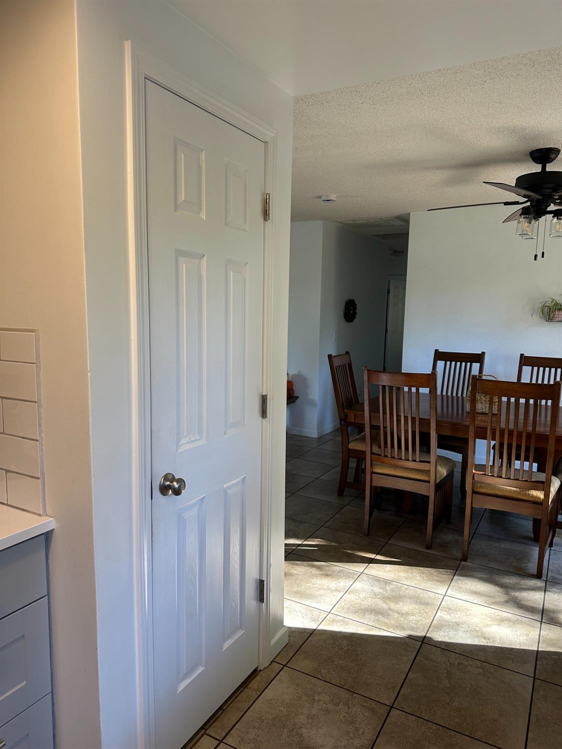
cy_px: 374
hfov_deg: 56.8
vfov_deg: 71.6
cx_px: 281
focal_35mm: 24
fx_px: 520
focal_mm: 6.86
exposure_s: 1/120
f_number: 1.78
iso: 160
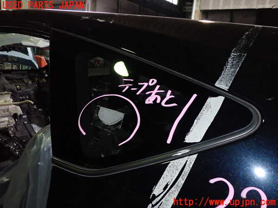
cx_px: 139
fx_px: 241
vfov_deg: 46.8
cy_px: 104
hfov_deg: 60.0
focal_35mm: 30
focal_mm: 5.4
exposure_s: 1/30
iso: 500
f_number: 6.3
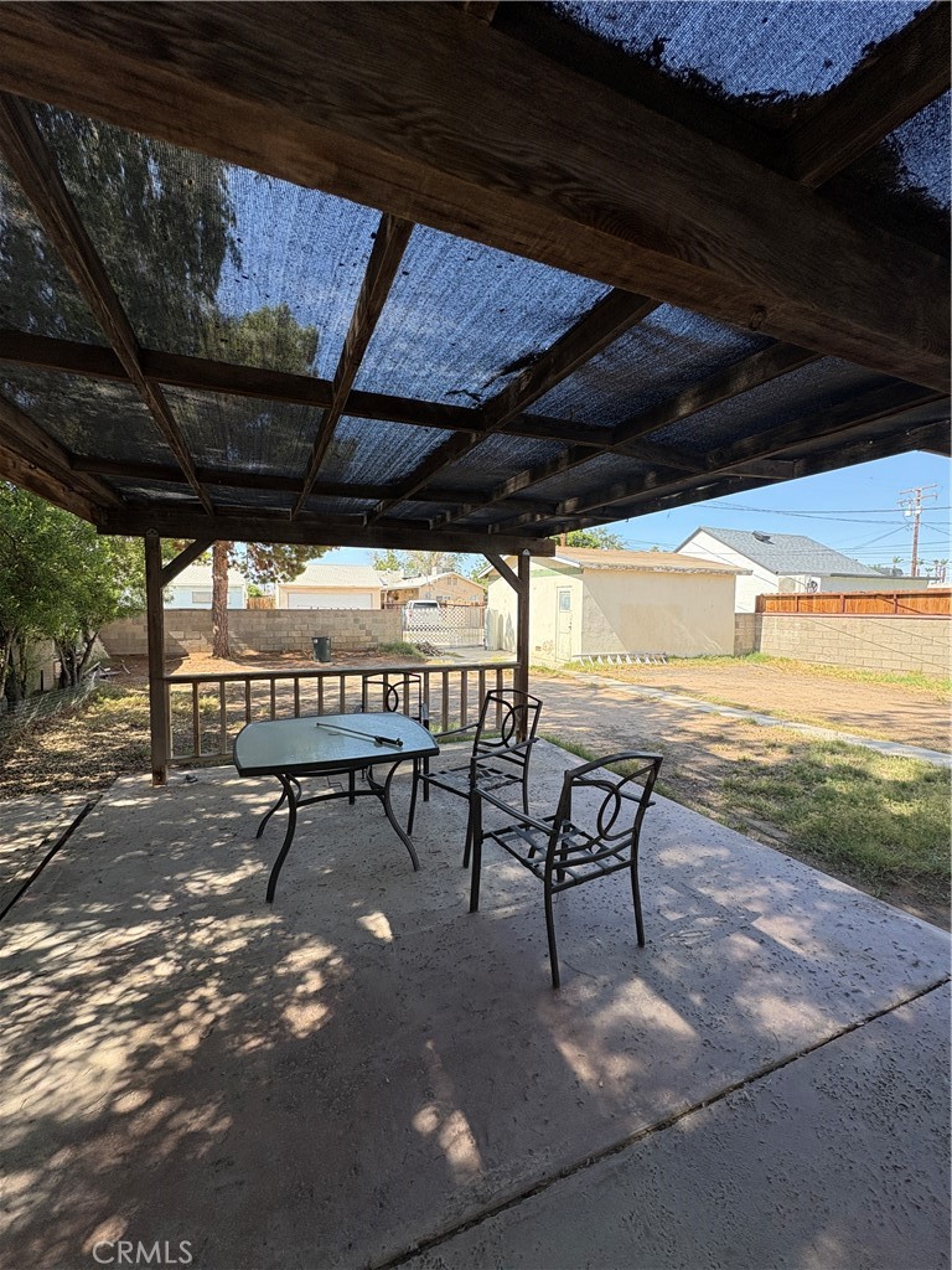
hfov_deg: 85.7
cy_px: 635
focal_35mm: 14
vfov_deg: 102.1
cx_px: 476
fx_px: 513
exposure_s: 1/727
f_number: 2.2
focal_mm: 2.22
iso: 50
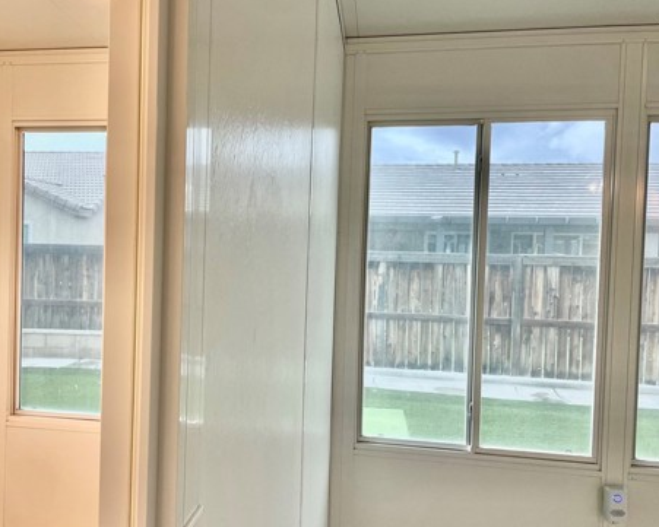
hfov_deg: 49.4
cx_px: 221
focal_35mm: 36
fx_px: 702
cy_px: 270
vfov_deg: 41.2
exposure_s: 1/60
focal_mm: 4.2
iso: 80
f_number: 1.6
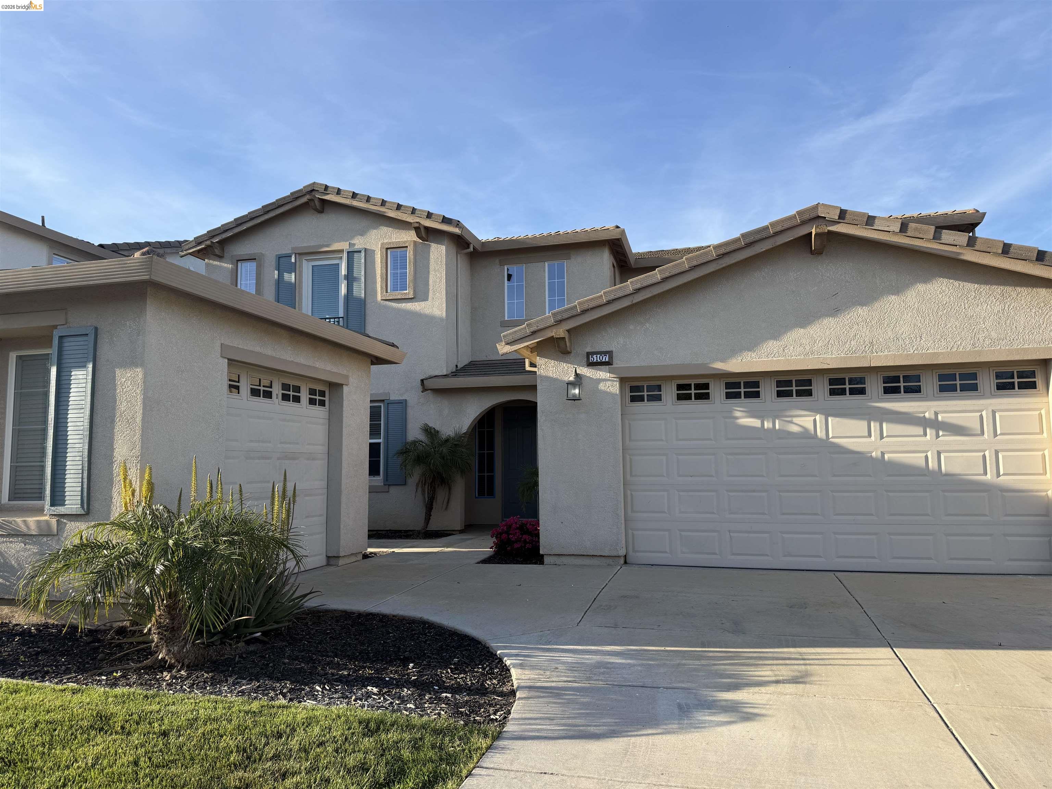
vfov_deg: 56.8
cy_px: 394
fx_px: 729
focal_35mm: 24
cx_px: 526
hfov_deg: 71.6
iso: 80
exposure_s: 1/2110
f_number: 1.78
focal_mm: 6.76
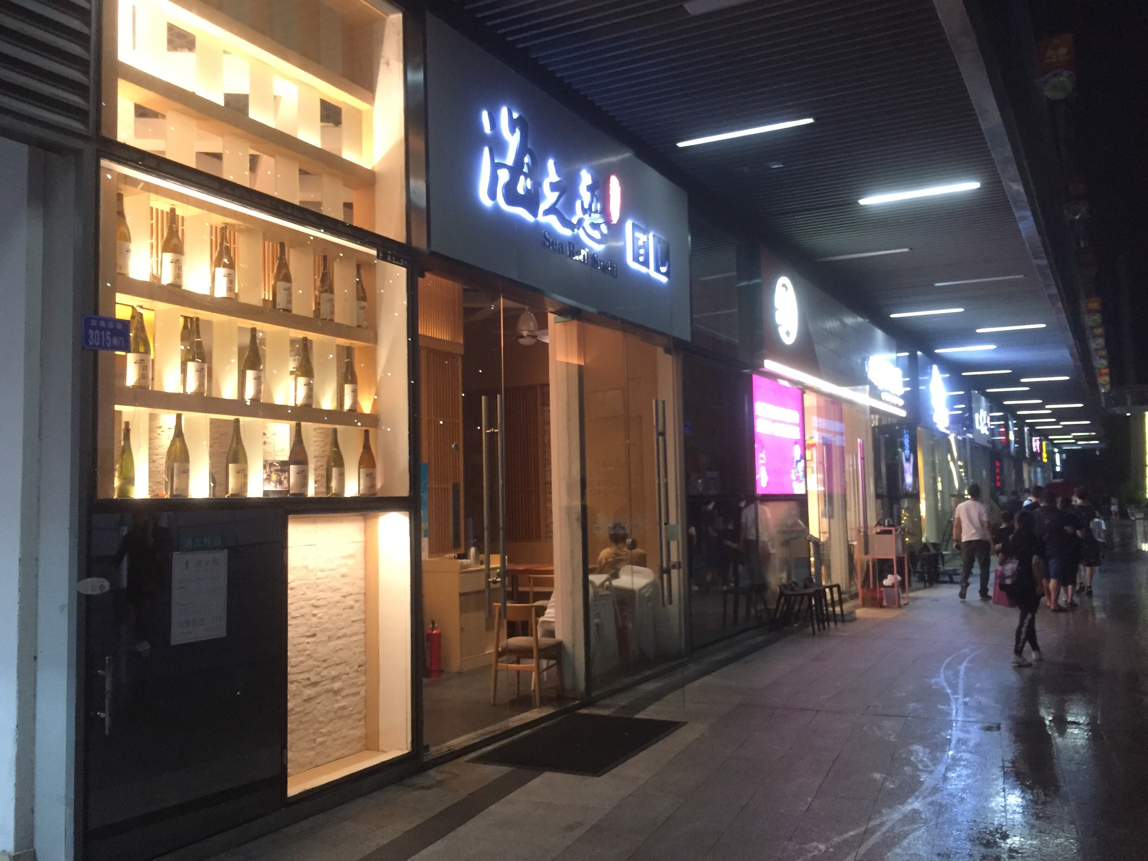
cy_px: 430
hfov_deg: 61.7
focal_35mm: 29
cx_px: 574
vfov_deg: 48.2
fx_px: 962
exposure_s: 1/33
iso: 320
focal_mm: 4.15
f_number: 2.2
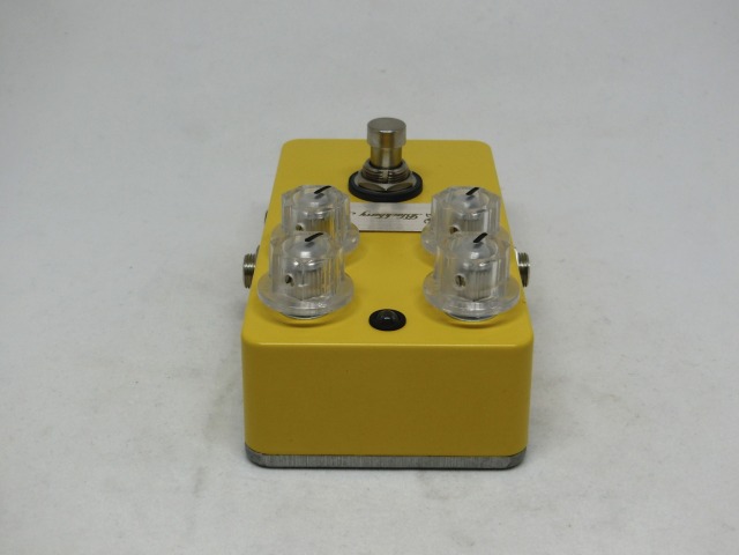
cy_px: 278
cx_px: 370
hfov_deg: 36.8
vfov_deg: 28.0
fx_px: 1110
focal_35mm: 52
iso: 100
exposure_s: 1/125
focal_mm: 9.3
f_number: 4.7
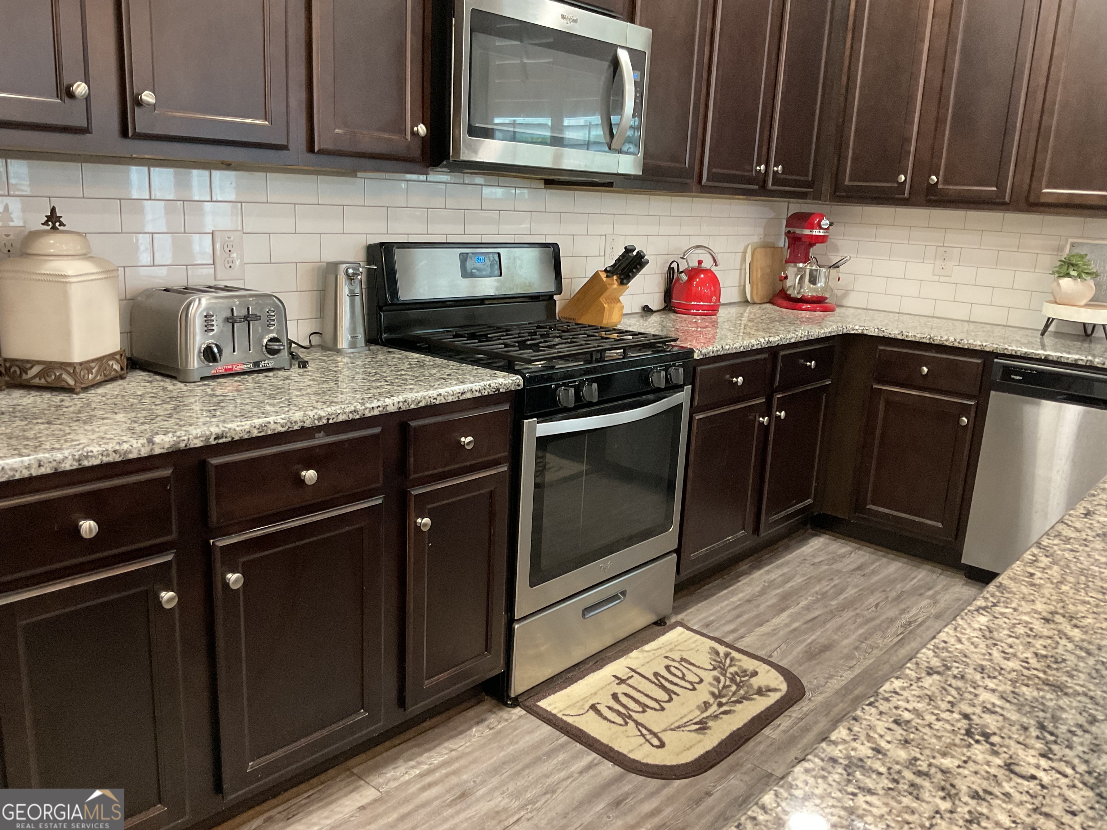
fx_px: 927
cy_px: 415
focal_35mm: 29
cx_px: 554
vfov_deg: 48.2
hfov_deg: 61.7
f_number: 1.8
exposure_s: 1/40
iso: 250
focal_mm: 3
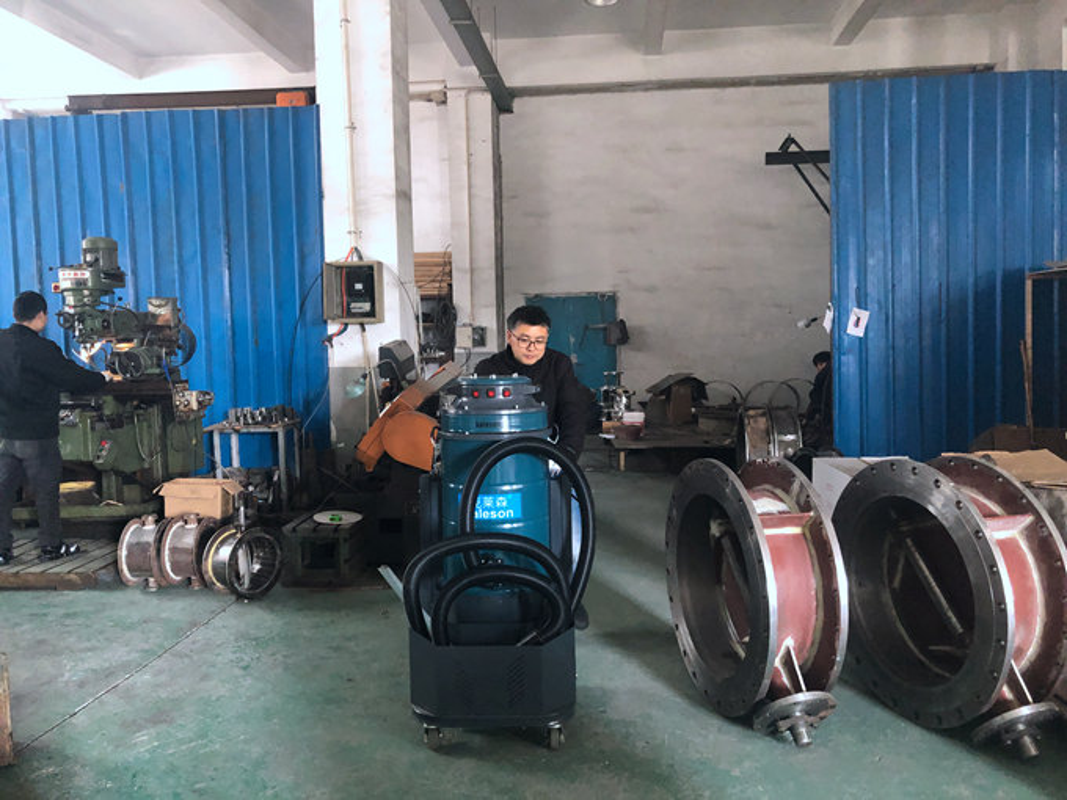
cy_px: 400
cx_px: 534
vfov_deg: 49.7
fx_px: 863
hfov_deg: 63.4
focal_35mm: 28
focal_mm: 3.99
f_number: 1.8
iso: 400
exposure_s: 1/100
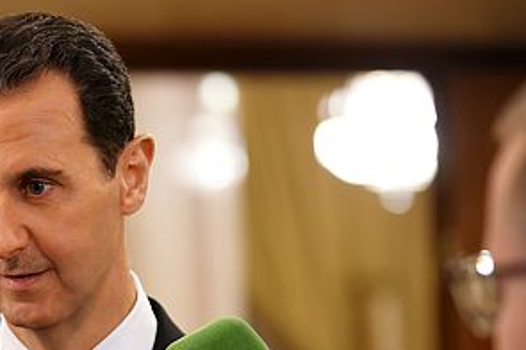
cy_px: 353
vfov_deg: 6.3
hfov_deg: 9.5
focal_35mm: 216
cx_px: 0
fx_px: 3152
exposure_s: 1/160
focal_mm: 98
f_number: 2.8
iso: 2500
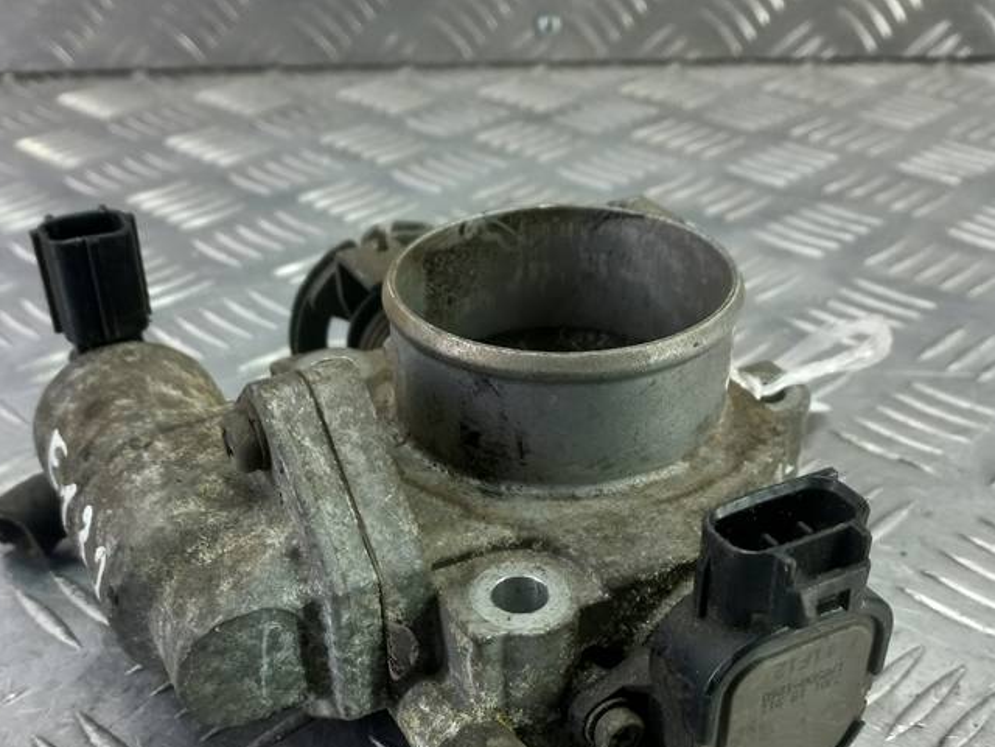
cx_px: 473
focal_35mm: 40
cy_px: 534
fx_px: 1150
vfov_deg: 35.4
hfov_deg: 46.8
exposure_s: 1/50
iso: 80
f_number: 1.8
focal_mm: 4.6
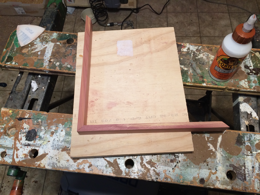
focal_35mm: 29
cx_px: 130
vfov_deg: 48.2
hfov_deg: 61.7
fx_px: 218
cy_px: 98
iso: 100
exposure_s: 1/30
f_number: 2.2
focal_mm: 4.15
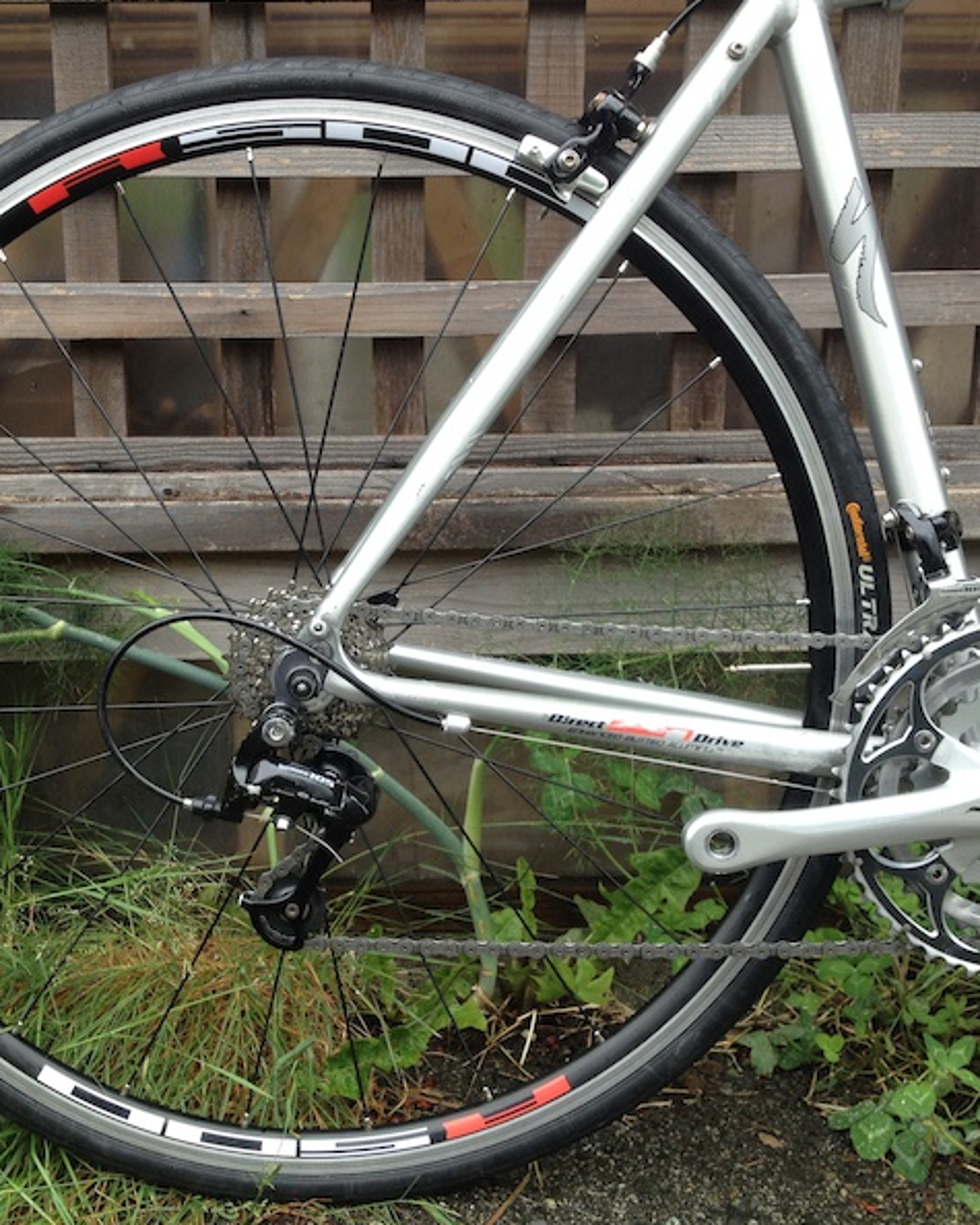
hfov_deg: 32.6
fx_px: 1668
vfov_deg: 40.3
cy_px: 612
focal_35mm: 46
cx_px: 388
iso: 50
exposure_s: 1/214
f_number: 2.4
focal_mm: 4.28
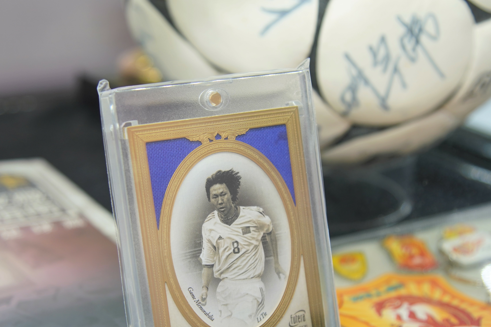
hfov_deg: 25.7
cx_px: 249
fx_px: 1078
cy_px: 213
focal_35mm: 79
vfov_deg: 17.2
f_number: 4
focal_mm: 47
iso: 320
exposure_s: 1/160
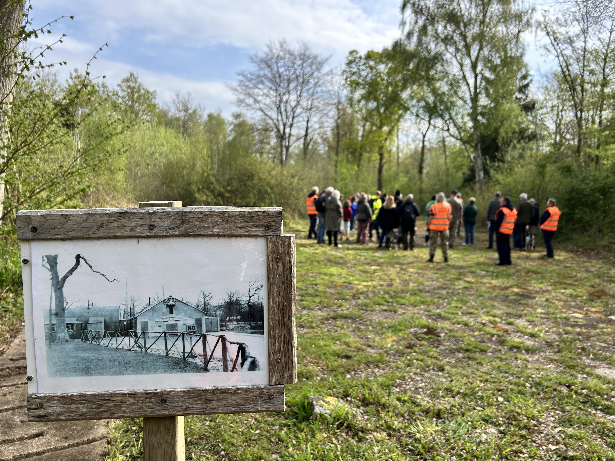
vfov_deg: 53.1
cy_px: 230
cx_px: 308
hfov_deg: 67.3
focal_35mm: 26
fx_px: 462
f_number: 1.5
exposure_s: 1/1901
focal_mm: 5.7
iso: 50
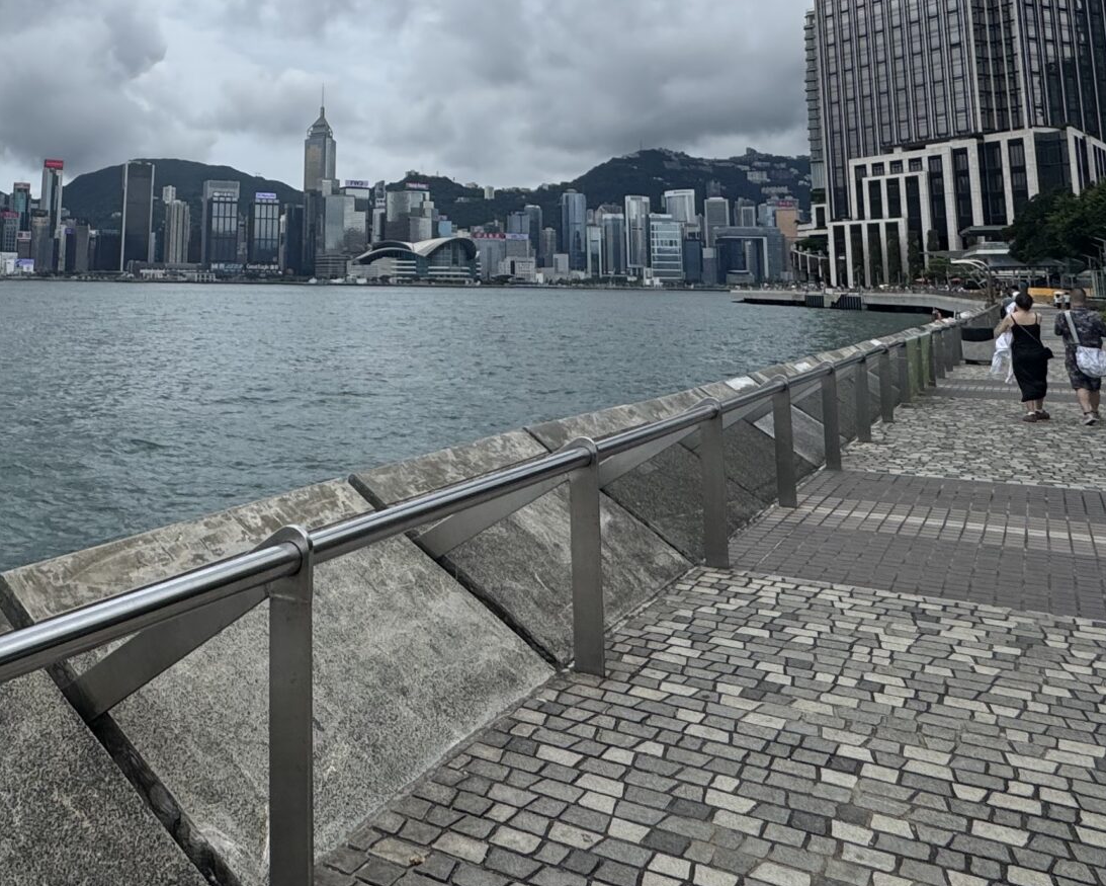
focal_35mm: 32
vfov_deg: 42.5
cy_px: 112
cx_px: 338
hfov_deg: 54.1
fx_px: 1048
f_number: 2.2
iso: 50
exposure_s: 1/3906
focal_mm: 2.22
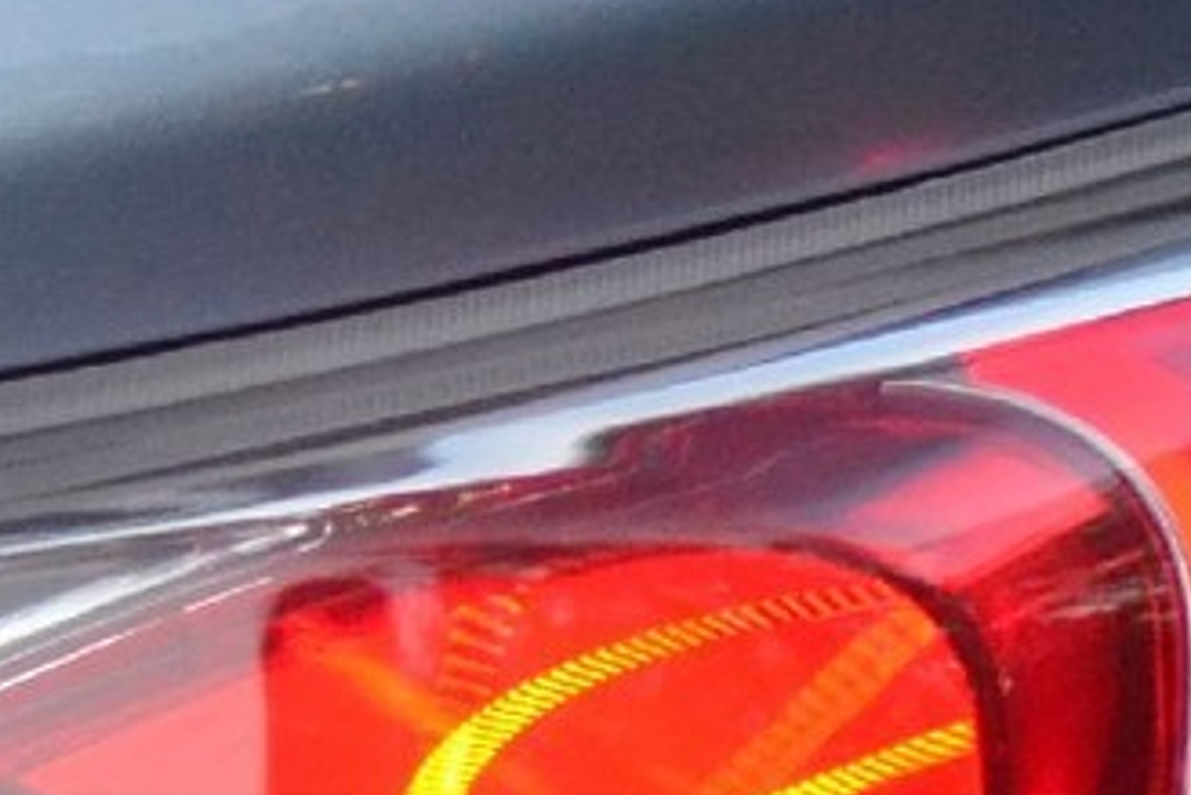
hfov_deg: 3.8
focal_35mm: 548
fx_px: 18137
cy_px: 338
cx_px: -232
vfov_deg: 2.5
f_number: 2.8
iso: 1600
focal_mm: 48
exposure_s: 1/400
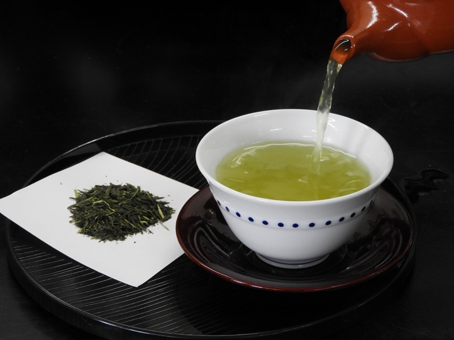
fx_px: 1508
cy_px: 170
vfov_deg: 12.9
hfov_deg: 17.1
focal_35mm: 115
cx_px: 227
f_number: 5
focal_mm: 20.6
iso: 400
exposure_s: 1/50
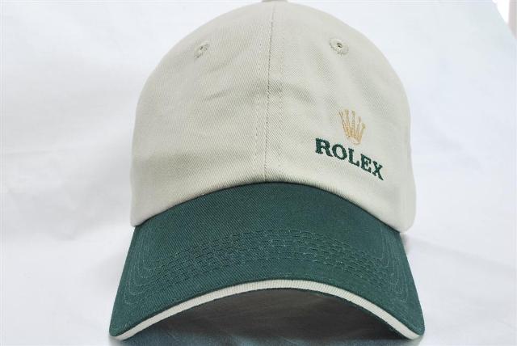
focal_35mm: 54
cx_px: 258
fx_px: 776
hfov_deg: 36.8
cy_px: 173
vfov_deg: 25.1
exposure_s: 5
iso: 100
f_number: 16
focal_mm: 36
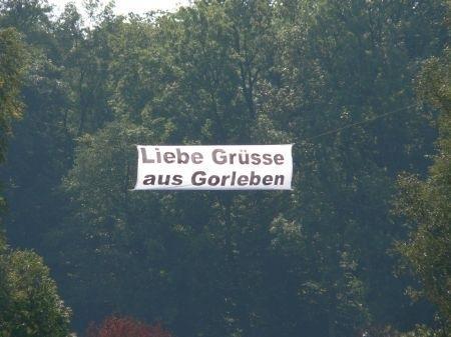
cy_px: 168
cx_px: 226
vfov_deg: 3.4
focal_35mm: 432
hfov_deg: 4.6
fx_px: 5625
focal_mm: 72
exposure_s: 1/500
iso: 80
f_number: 4
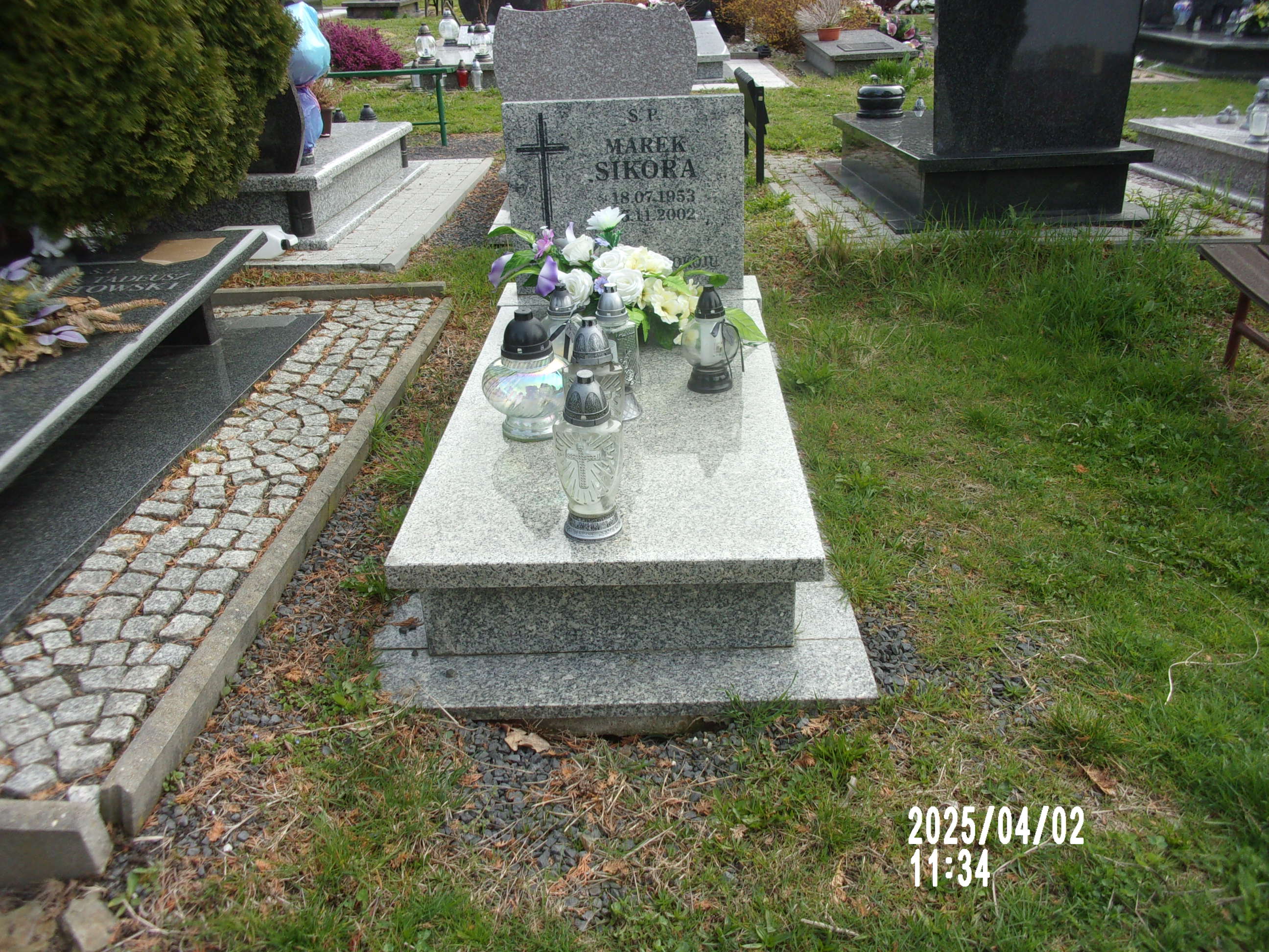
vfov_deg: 49.7
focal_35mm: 28
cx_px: 634
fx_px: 1026
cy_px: 476
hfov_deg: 63.4
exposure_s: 1/210
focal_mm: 5.1
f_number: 3.9
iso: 80
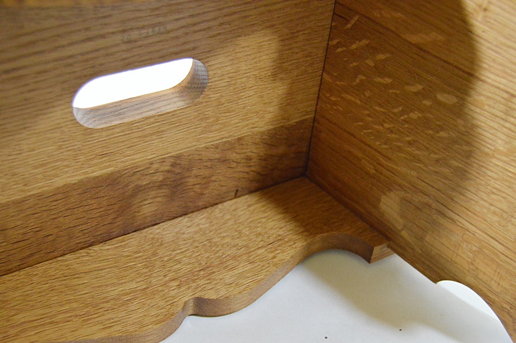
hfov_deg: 38.9
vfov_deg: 26.4
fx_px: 730
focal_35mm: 51
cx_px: 258
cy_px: 172
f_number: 4.5
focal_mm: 34
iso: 2800
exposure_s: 1/60
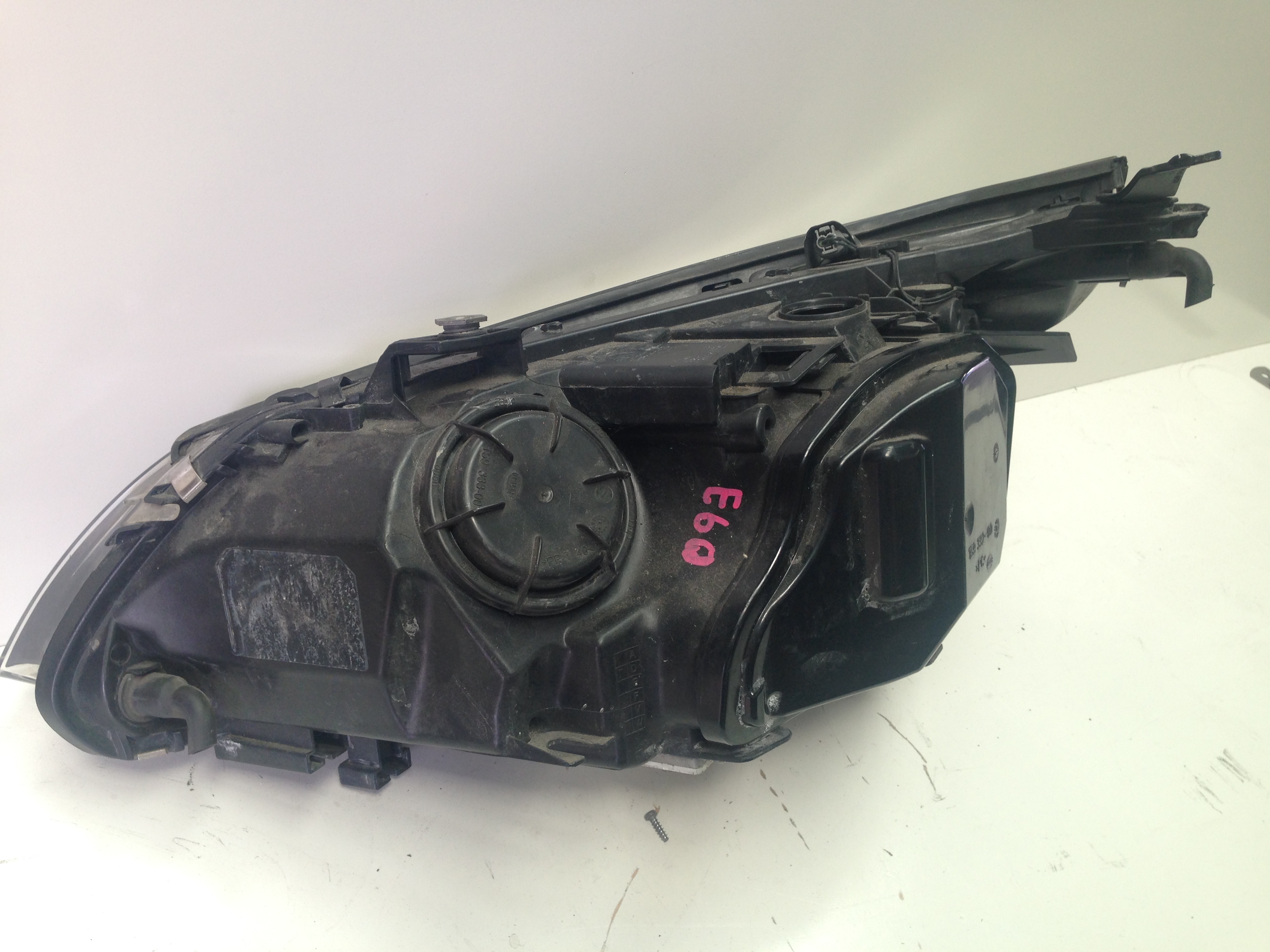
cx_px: 635
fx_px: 1211
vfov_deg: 42.9
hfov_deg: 55.4
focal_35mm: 33
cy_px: 476
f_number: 2.4
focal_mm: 4.12
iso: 50
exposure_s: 1/60
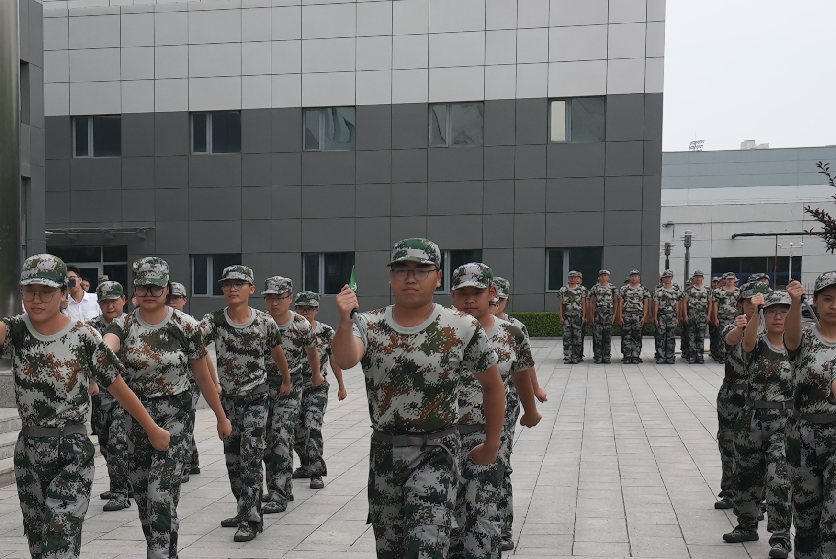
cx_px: 122
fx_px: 1975
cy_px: 491
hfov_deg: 23.4
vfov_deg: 15.9
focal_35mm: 85
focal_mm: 35
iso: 80
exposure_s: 1/200
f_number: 4.5
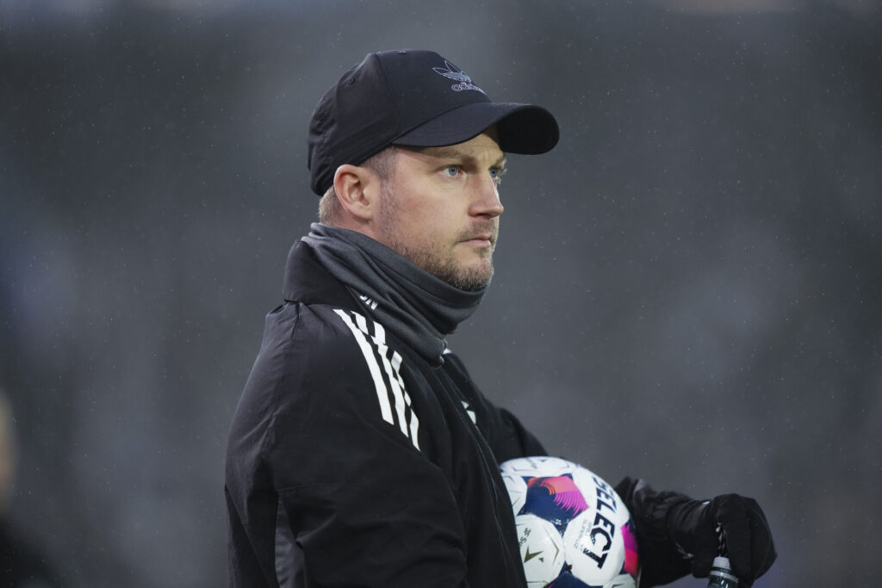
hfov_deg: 5.2
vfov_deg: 3.4
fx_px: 9801
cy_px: 294
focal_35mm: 400
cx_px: 441
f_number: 2.8
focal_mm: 400
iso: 3200
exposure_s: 1/1250
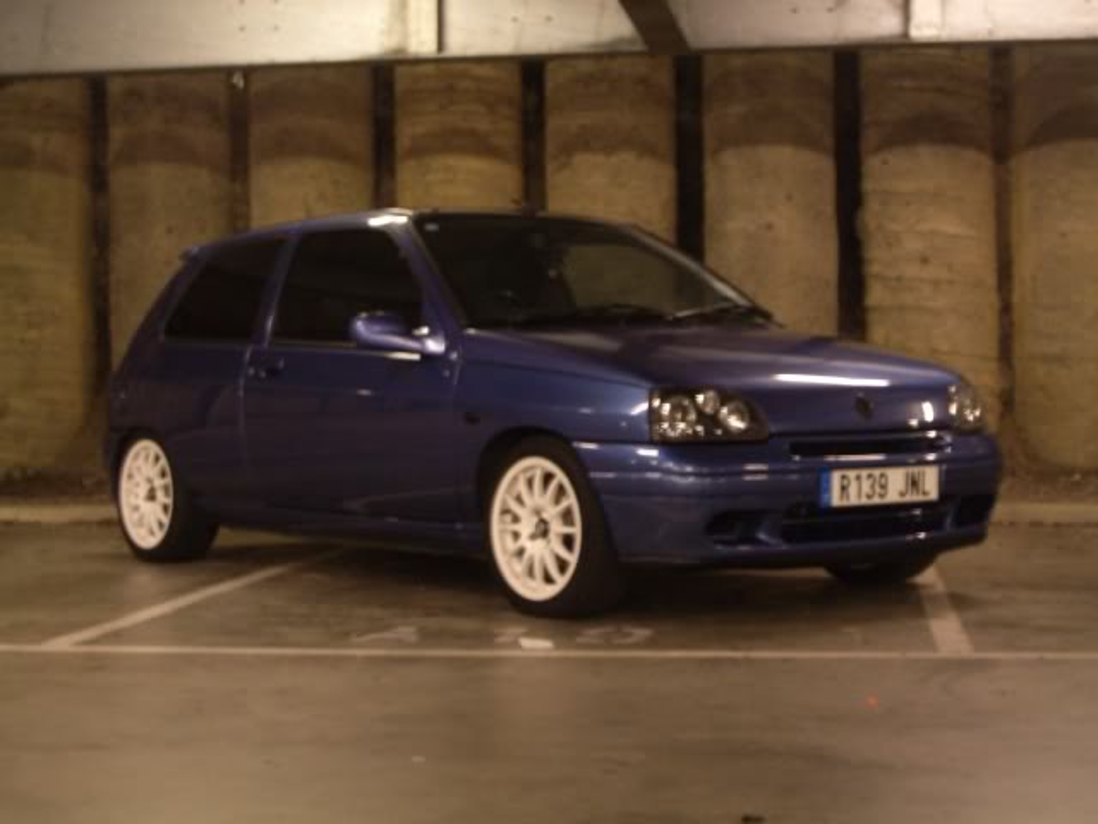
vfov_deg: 23.7
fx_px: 1967
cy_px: 412
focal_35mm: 62
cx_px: 549
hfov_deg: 31.2
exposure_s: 1/4
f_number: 3.5
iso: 200
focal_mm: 10.2
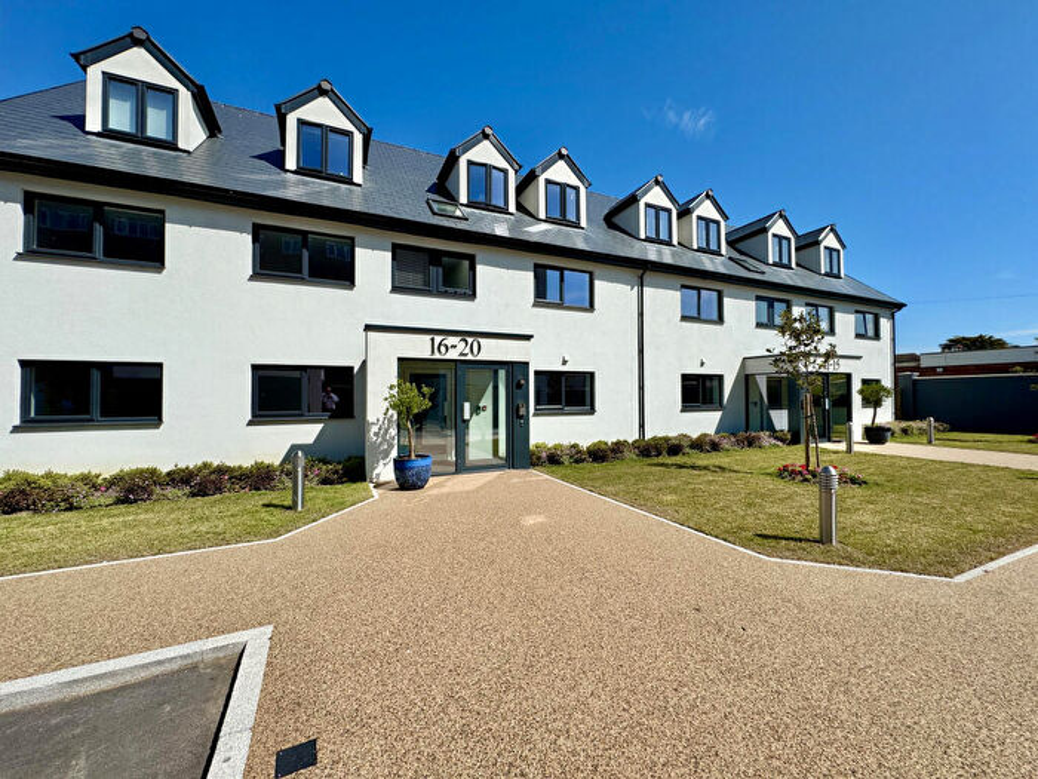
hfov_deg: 102.1
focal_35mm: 14
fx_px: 420
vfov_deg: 85.7
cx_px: 519
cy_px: 390
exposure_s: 1/4132
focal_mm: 2.22
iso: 50
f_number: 2.2
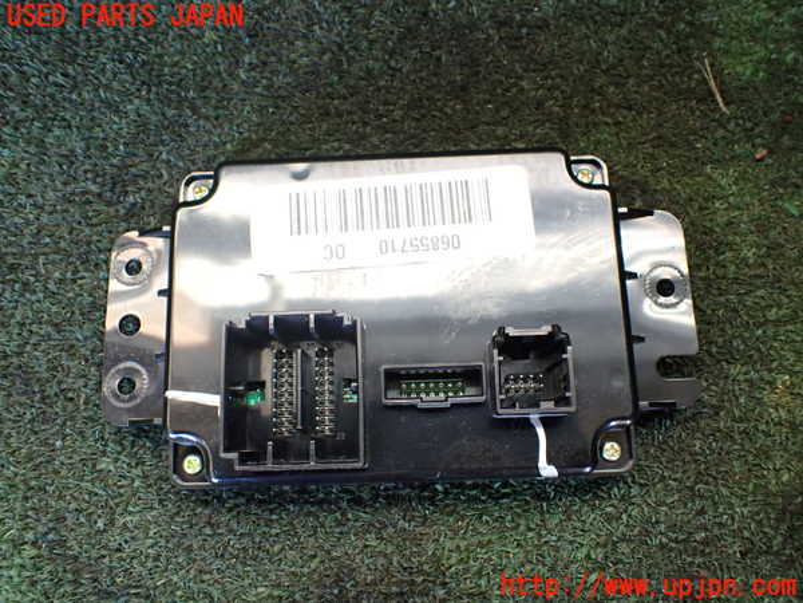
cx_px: 402
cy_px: 302
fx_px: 696
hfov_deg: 60.0
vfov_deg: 46.8
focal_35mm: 30
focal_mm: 5.4
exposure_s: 1/125
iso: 400
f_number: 2.3
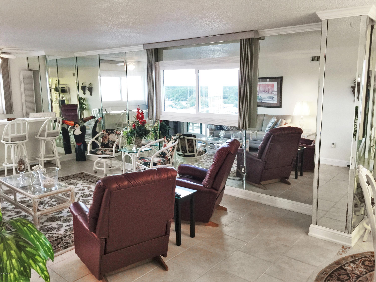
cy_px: 141
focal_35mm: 29
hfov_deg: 61.7
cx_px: 188
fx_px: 315
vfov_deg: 48.2
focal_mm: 4.15
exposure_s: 1/30
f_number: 2.2
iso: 40
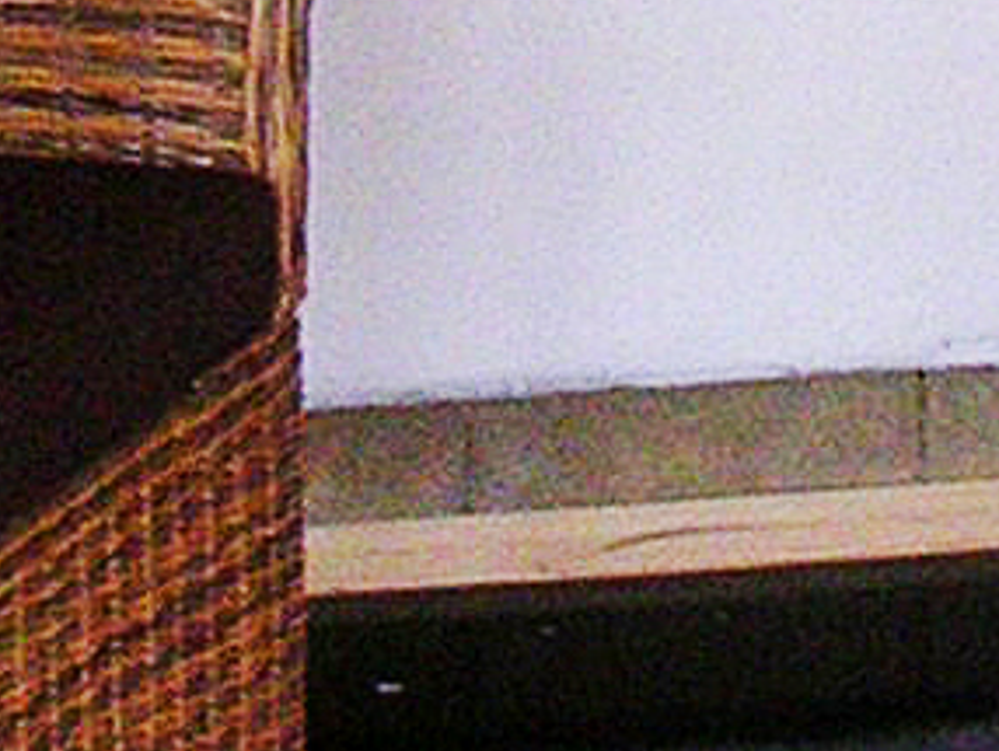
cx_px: 1146
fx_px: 7856
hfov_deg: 7.2
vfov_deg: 5.4
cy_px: -503
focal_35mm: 272
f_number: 2.8
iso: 194
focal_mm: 5.8
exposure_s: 1/31.2
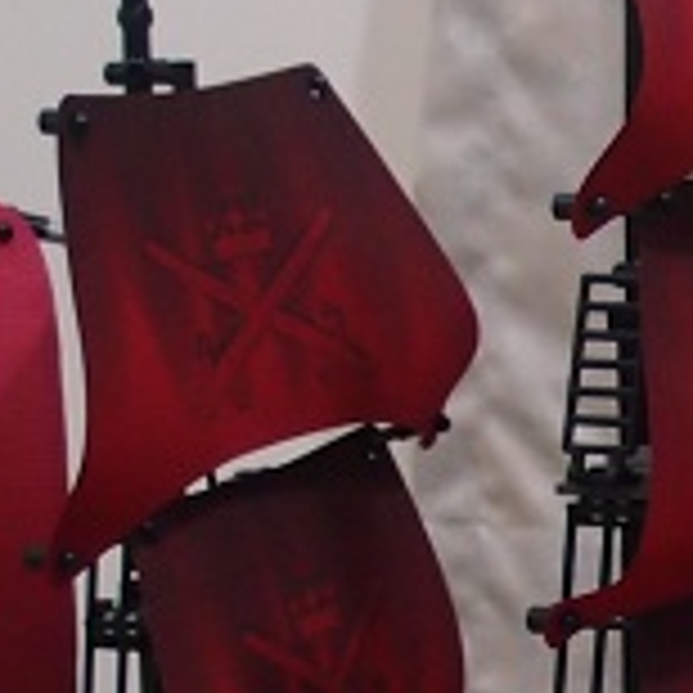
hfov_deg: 9.4
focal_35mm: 180
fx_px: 4077
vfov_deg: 9.7
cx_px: 1136
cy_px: 623
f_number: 2
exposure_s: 1/15
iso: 200
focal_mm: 8.99
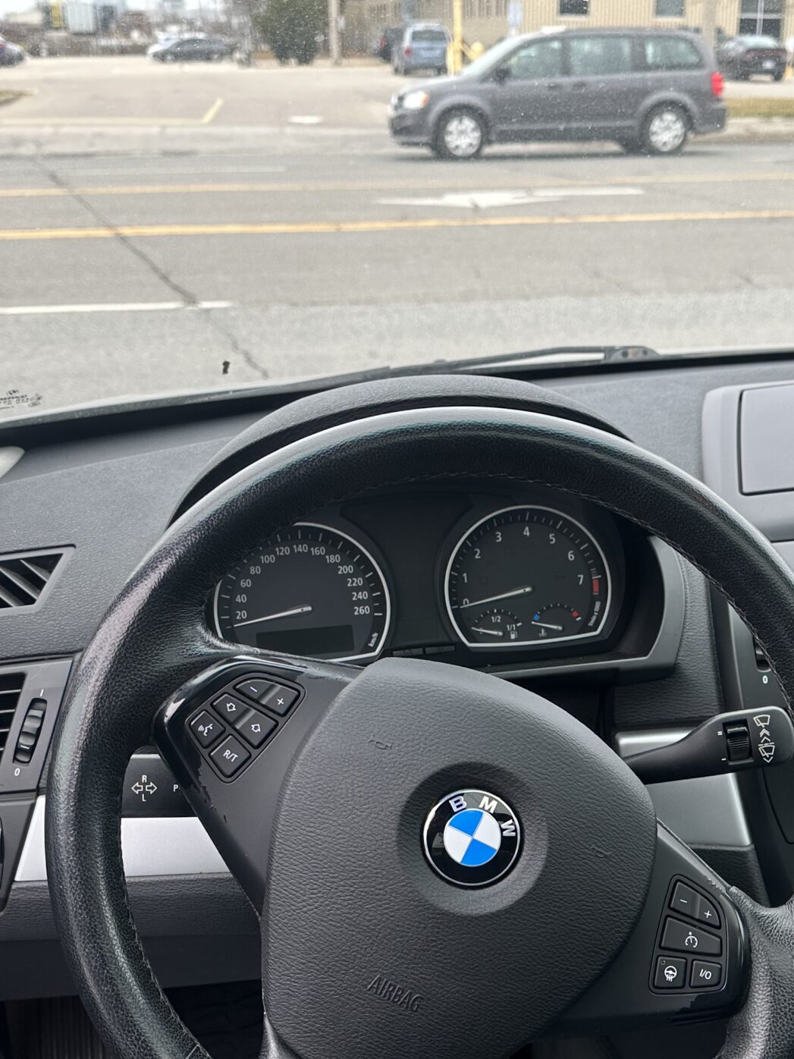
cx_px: 504
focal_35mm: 44
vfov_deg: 42.3
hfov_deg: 32.7
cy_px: 720
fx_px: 1346
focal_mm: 6.86
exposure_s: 1/185
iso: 64
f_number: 1.78
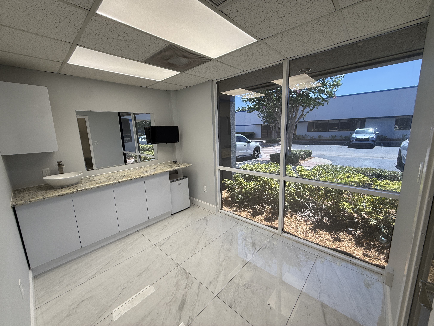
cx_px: 217
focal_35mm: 14
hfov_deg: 102.1
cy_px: 163
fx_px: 176
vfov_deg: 85.7
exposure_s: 1/120
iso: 50
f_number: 2.2
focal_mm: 2.22
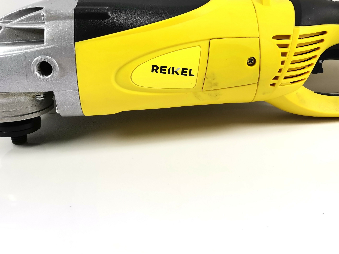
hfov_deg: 46.5
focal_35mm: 40
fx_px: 392
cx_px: 207
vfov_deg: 35.4
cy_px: 73
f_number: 1.8
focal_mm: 4.75
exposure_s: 1/240
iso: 50
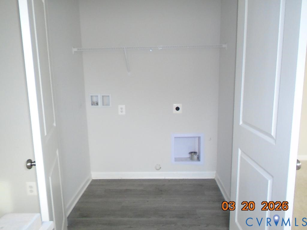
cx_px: 154
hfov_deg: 67.3
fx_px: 231
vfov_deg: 53.1
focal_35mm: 26
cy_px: 115
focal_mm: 4.6
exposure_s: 1/30
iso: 400
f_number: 3.2
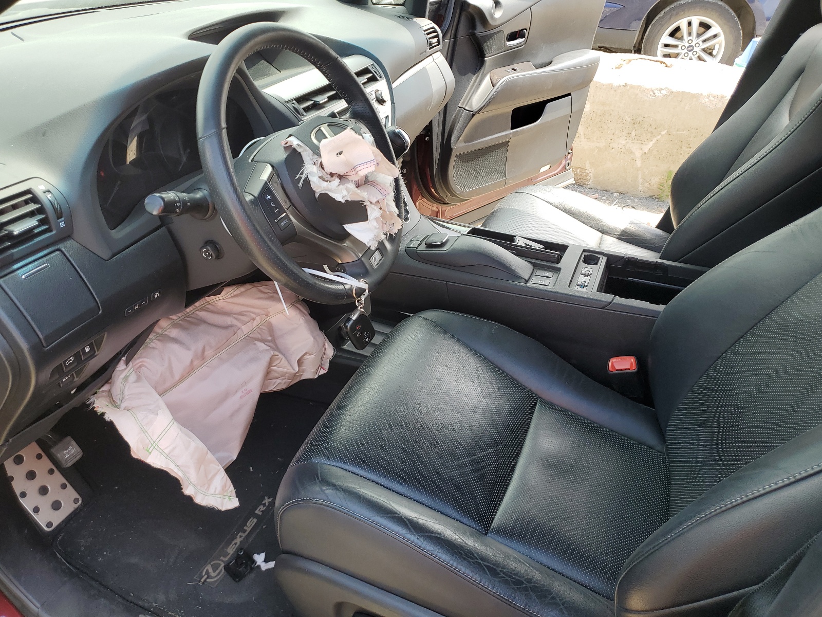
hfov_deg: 67.3
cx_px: 411
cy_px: 308
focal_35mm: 26
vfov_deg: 53.1
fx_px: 617
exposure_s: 1/370
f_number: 1.5
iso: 50
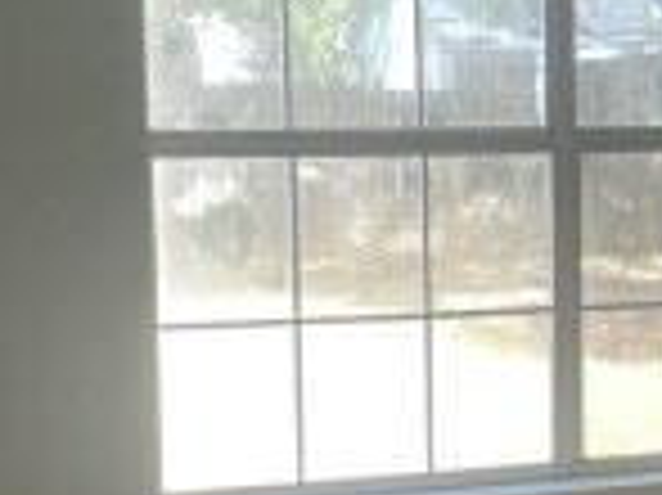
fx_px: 2159
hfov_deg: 16.7
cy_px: 342
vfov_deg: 13.1
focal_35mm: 113
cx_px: 788
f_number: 1.6
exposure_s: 1/121
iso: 100
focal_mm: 4.2
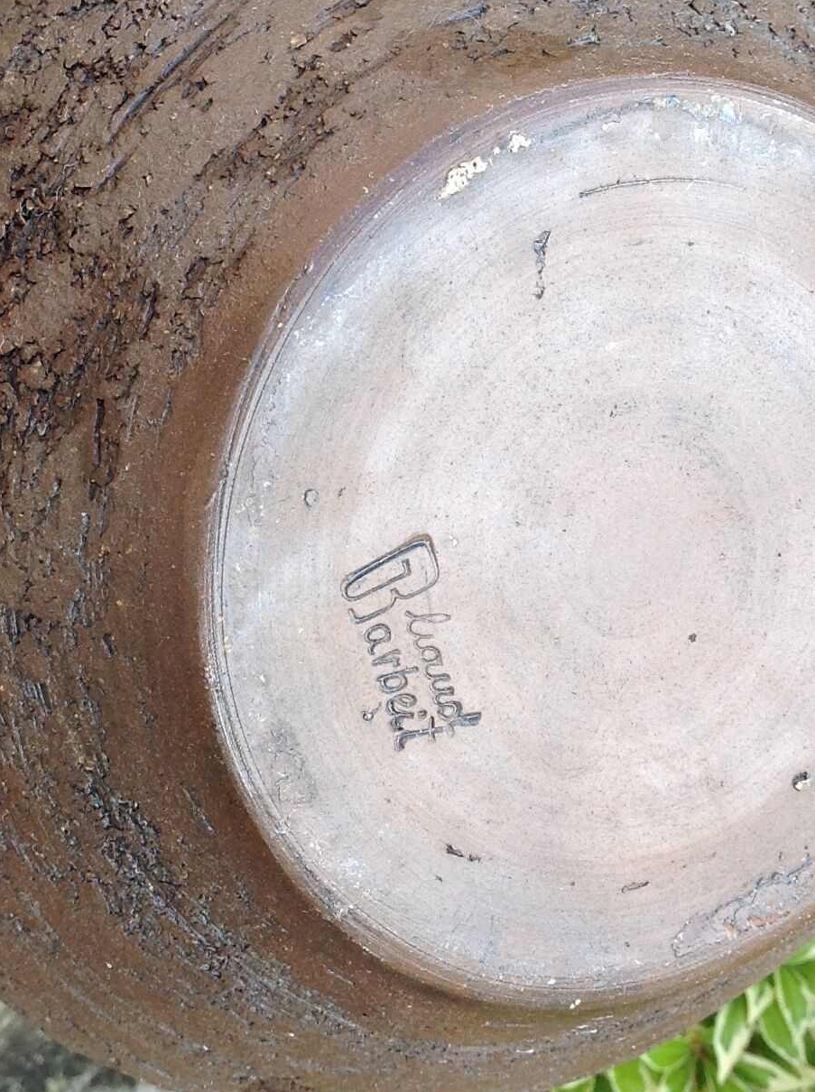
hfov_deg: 19.6
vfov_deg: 26.0
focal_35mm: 75
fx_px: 2362
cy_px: 411
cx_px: 341
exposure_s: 1/231
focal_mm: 4.28
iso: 50
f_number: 2.4
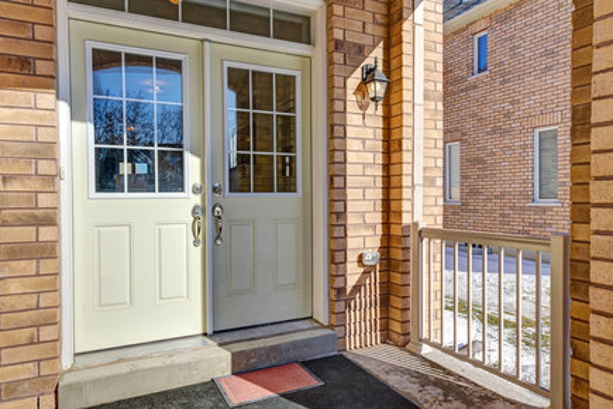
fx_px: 392
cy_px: 204
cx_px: 306
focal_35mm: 23
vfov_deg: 55.1
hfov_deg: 76.1
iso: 100
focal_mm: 23
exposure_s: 1/400
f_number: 8
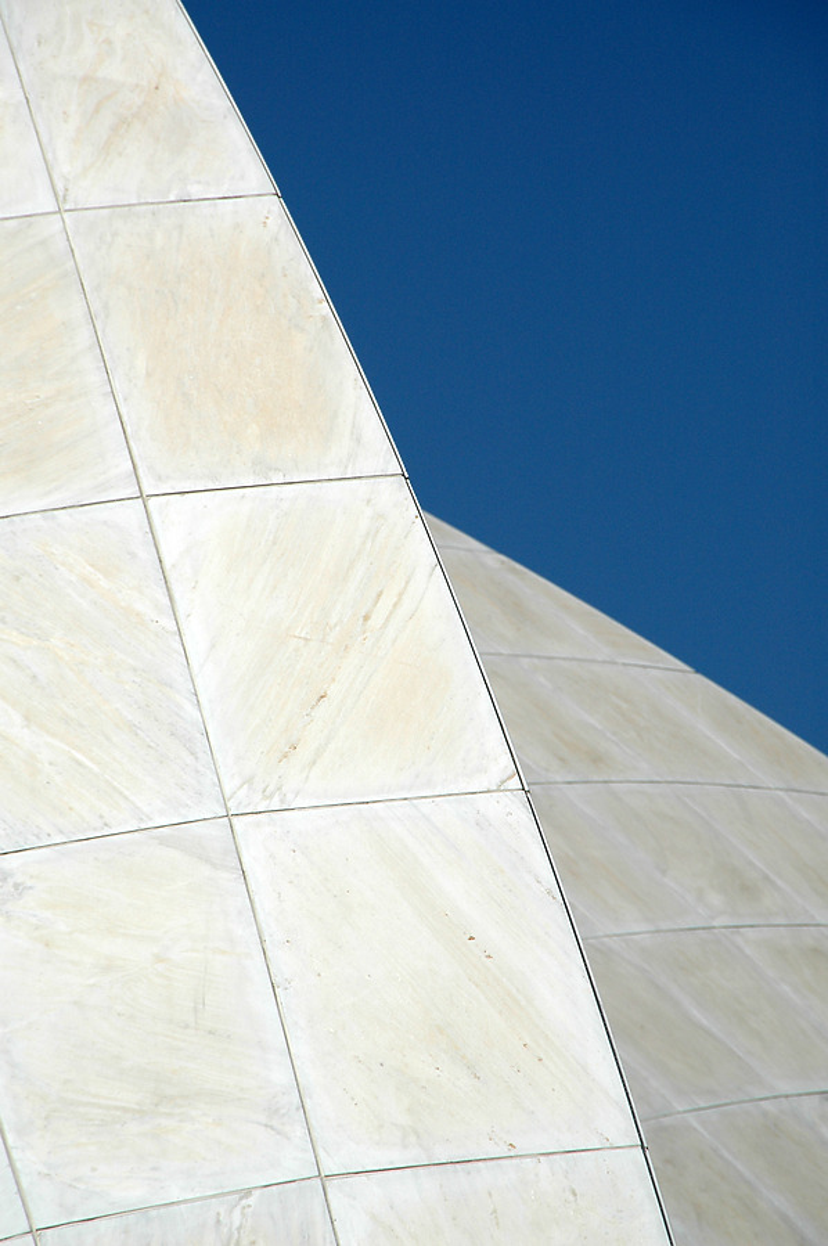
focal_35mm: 300
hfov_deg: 4.6
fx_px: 10373
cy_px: 623
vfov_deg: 6.9
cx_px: 414
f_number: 9
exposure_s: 1/1250
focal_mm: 200
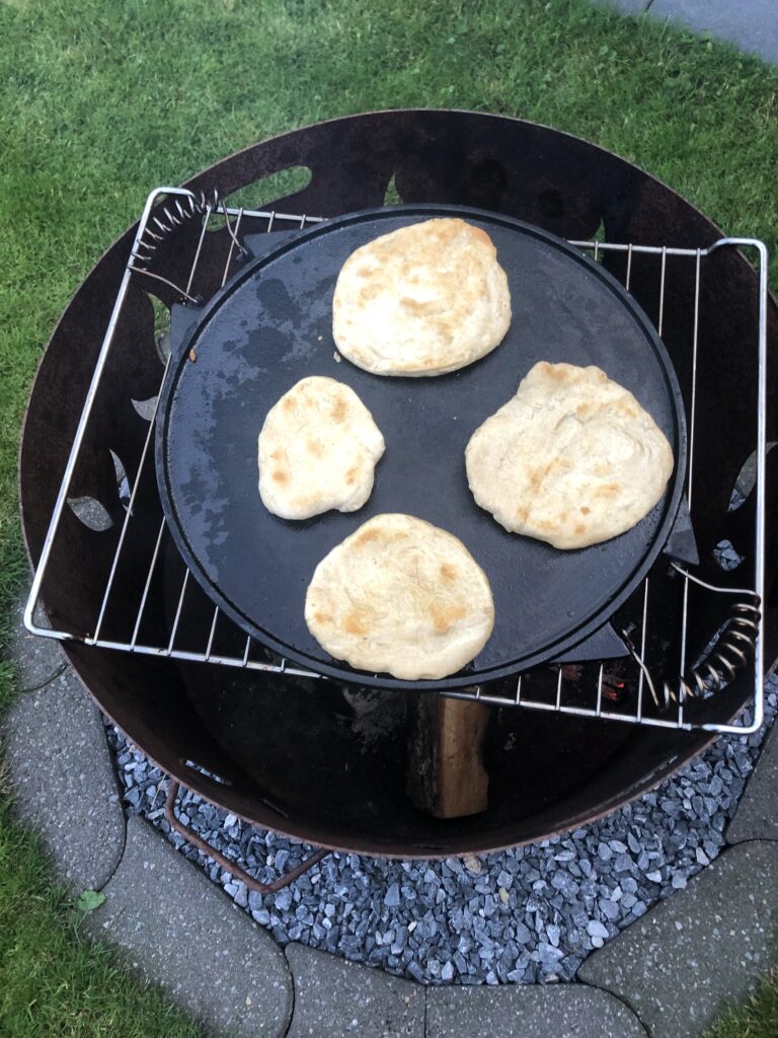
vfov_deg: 63.4
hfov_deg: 49.7
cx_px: 389
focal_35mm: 28
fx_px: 839
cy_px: 519
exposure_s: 1/30
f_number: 1.8
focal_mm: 3.99
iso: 40
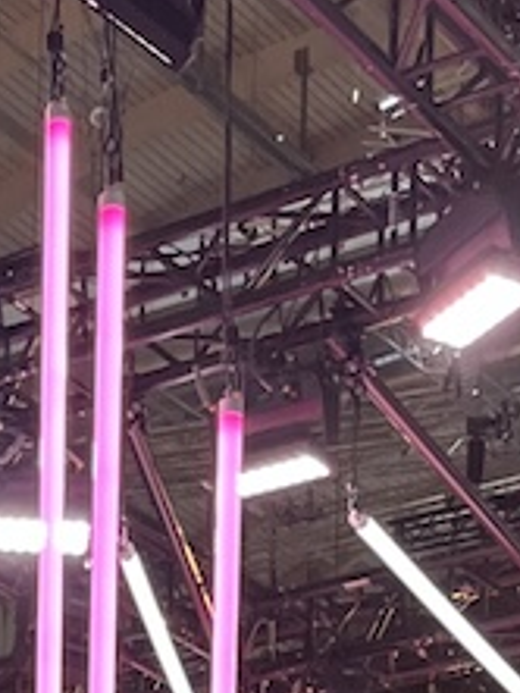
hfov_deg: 9.4
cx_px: -53
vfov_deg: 10.9
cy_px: 1573
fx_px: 3142
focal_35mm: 157
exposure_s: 1/114
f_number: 1.6
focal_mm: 5.1
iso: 125
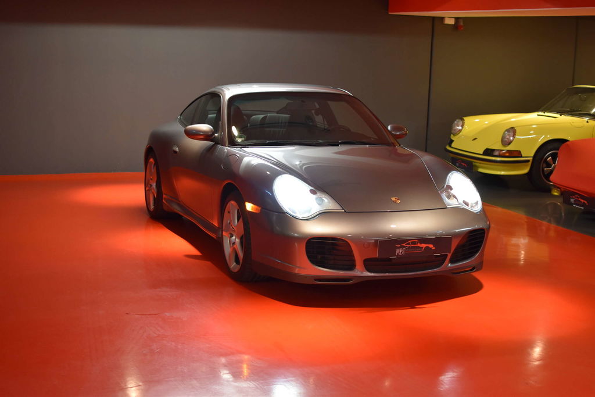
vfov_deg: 25.8
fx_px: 868
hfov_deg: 37.8
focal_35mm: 52
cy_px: 198
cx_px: 298
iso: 800
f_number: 2.8
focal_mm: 35
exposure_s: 1/60
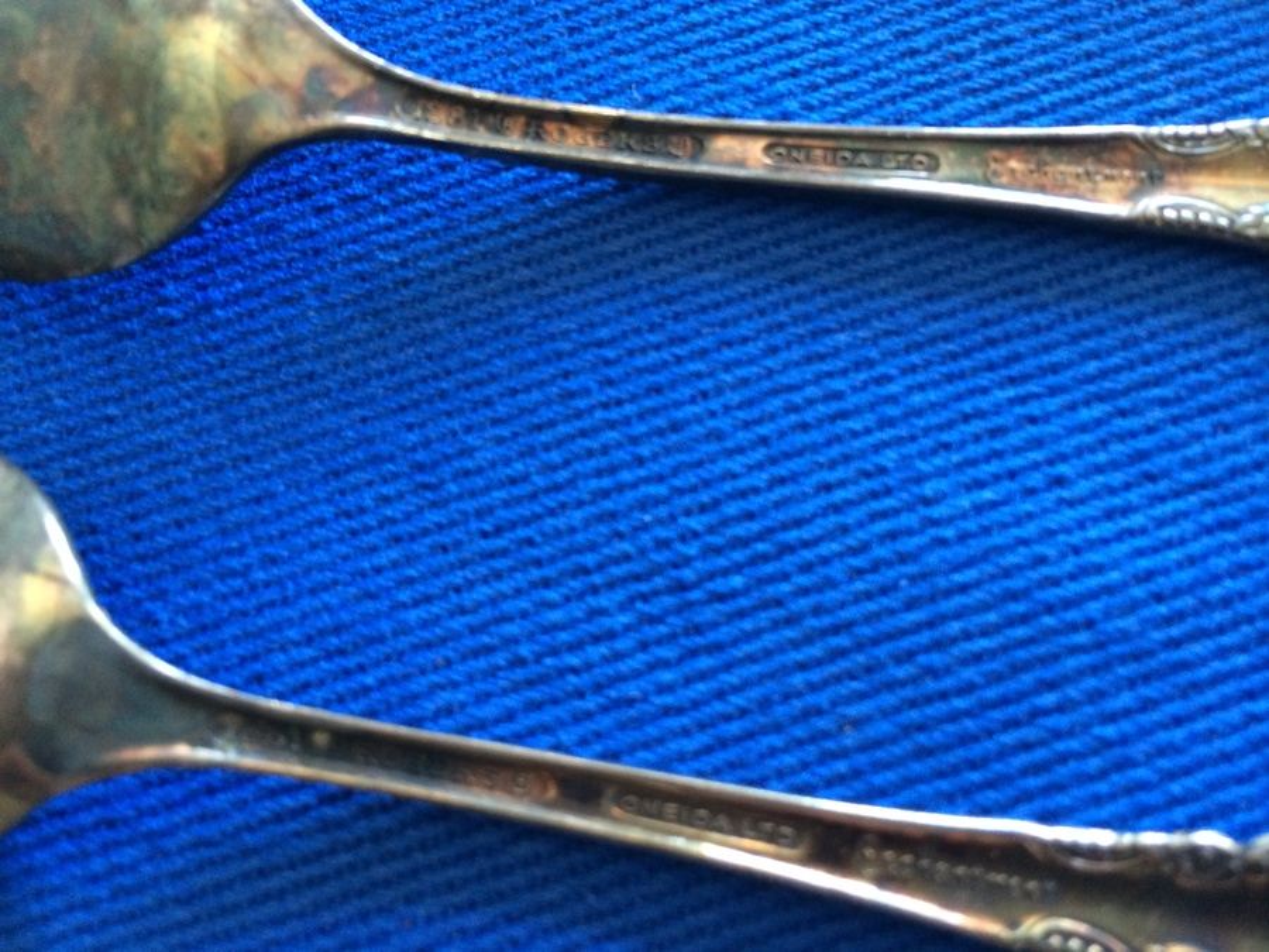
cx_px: 634
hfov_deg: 60.0
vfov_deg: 46.8
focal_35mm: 30
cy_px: 476
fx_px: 1100
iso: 200
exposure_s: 1/30
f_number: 2.2
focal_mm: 4.12
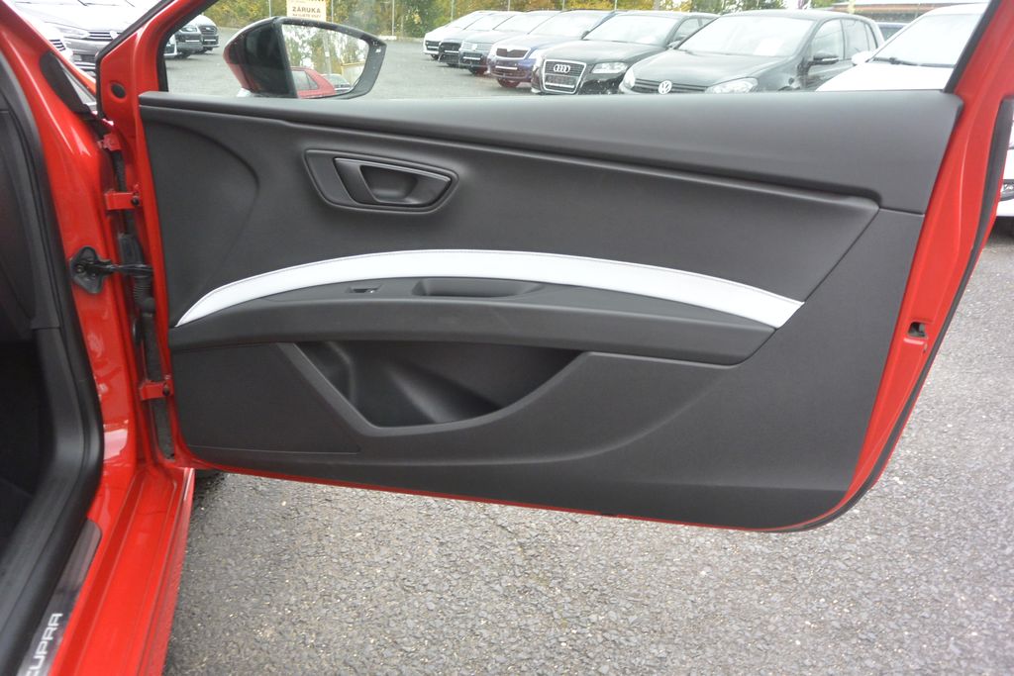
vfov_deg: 47.9
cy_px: 338
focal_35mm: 27
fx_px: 761
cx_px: 507
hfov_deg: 67.4
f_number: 3.5
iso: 400
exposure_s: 1/125
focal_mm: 10
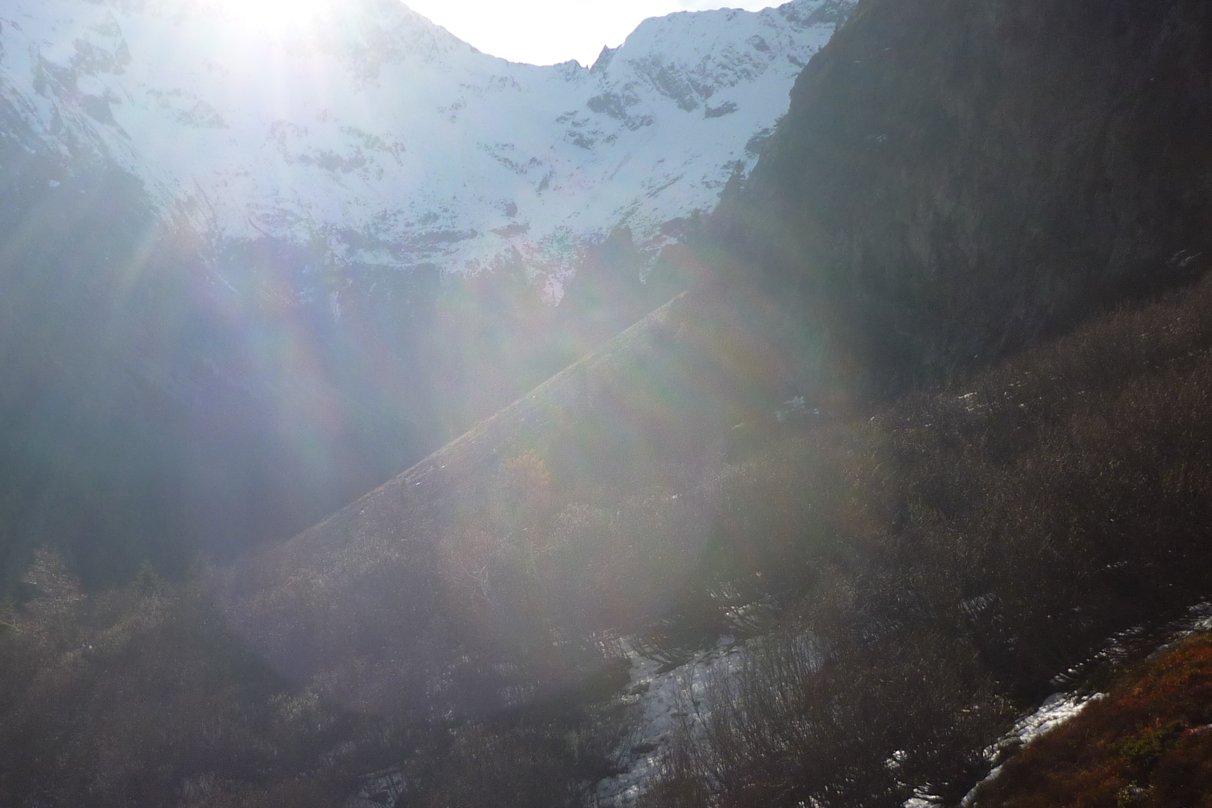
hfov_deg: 38.8
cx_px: 500
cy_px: 525
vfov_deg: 26.4
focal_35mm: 51
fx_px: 1717
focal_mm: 5.5
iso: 80
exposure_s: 1/200
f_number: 8
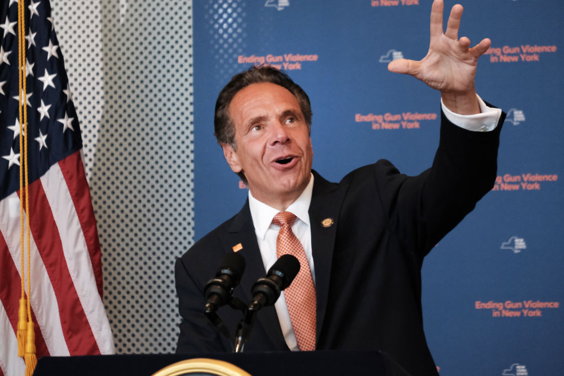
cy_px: 188
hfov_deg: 6.9
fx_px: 4700
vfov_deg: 4.6
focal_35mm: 300
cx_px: 282
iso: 3200
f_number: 4.8
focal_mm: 200
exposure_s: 1/240
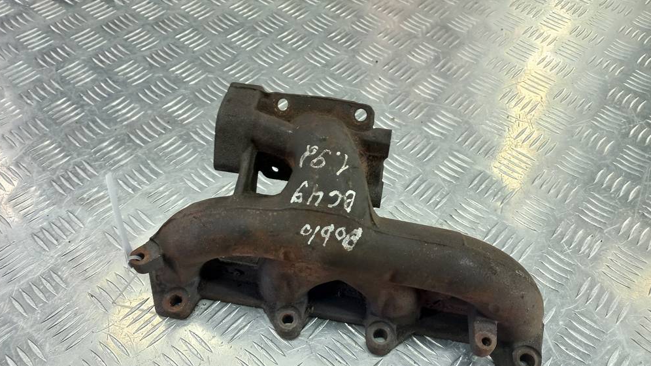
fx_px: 483
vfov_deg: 41.4
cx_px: 326
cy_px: 208
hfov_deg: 67.9
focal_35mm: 28
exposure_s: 1/50
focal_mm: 4.6
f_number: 1.8
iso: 64
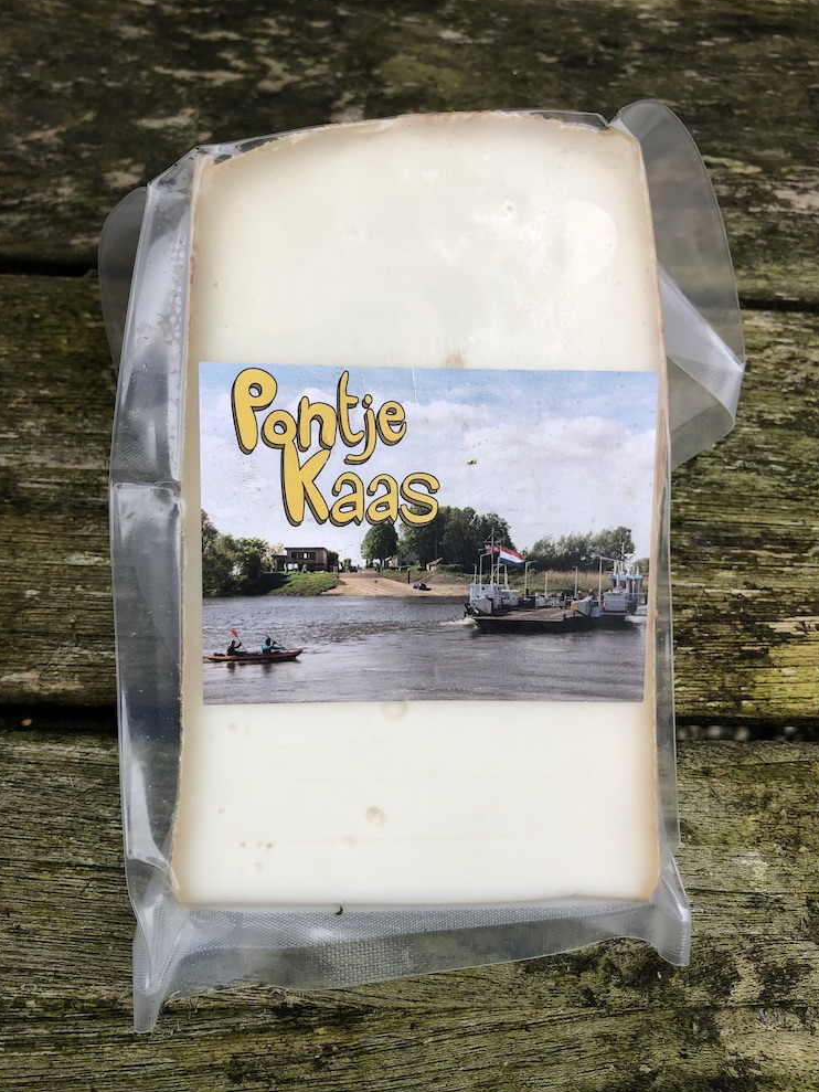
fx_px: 915
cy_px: 558
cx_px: 402
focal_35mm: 29
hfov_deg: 48.2
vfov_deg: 61.6
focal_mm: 3.99
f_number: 1.8
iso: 25
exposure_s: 1/120
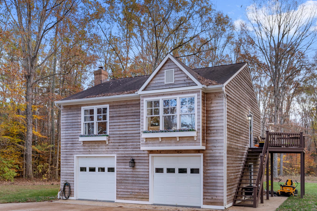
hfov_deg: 56.9
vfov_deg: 40.0
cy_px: 100
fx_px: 291
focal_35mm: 33
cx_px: 184
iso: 125
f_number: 4
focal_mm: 27
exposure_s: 1/60
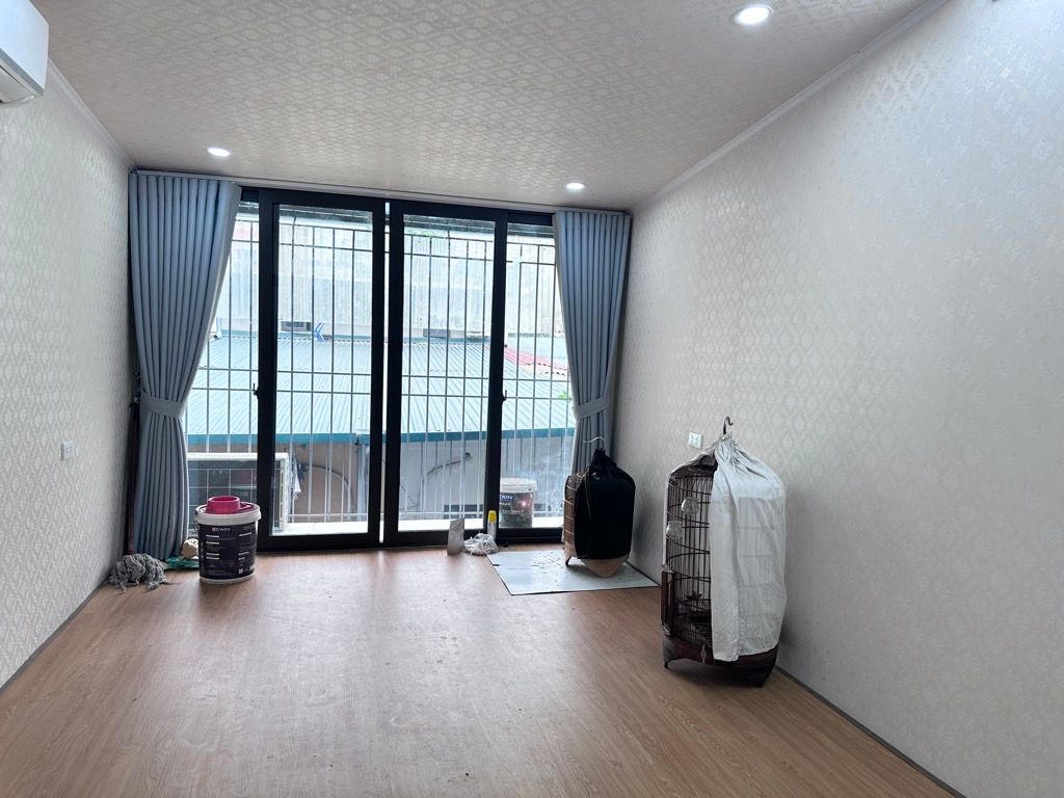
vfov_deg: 56.8
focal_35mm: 24
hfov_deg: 71.6
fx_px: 738
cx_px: 532
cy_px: 399
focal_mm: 6.86
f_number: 1.78
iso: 80
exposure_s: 1/150
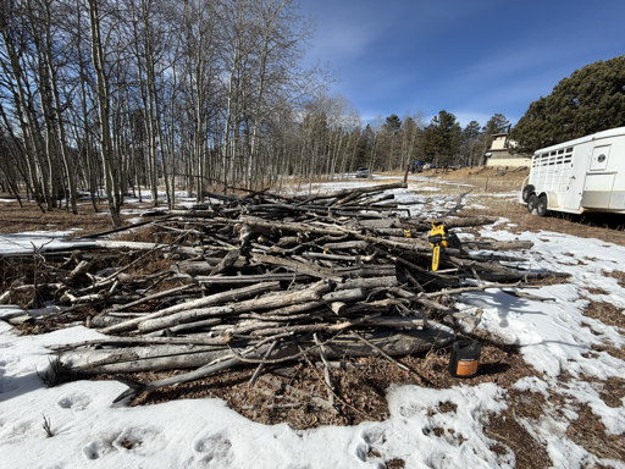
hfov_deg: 102.1
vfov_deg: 85.7
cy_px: 234
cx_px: 312
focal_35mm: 14
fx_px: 253
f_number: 2.2
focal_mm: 2.22
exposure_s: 1/864
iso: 20
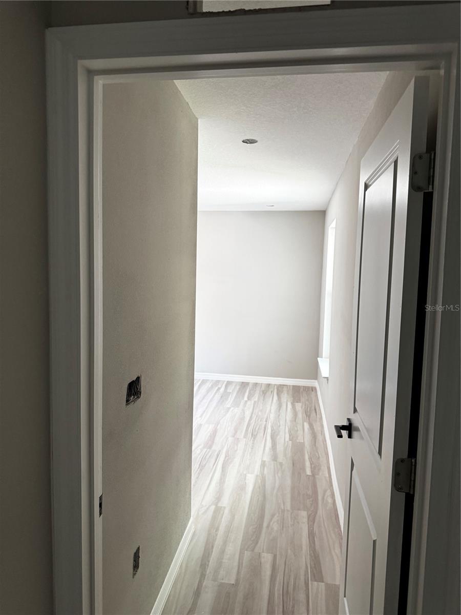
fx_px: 426
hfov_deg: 56.8
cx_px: 230
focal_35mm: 24
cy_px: 308
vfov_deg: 71.6
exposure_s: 1/60
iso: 320
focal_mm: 6.76
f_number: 1.78
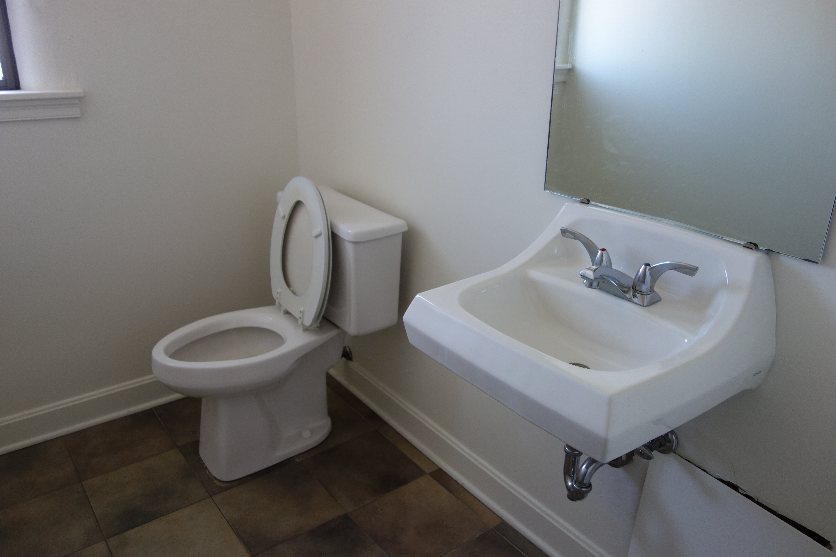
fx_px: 650
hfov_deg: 65.5
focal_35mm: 28
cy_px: 278
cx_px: 418
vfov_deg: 46.4
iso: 125
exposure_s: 1/50
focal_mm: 10.4
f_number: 1.8
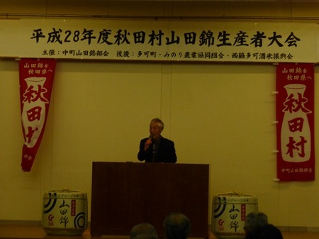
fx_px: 1059
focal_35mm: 115
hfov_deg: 17.1
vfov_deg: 12.9
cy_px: 120
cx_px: 160
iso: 250
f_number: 5.6
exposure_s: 1/80
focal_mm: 20.6
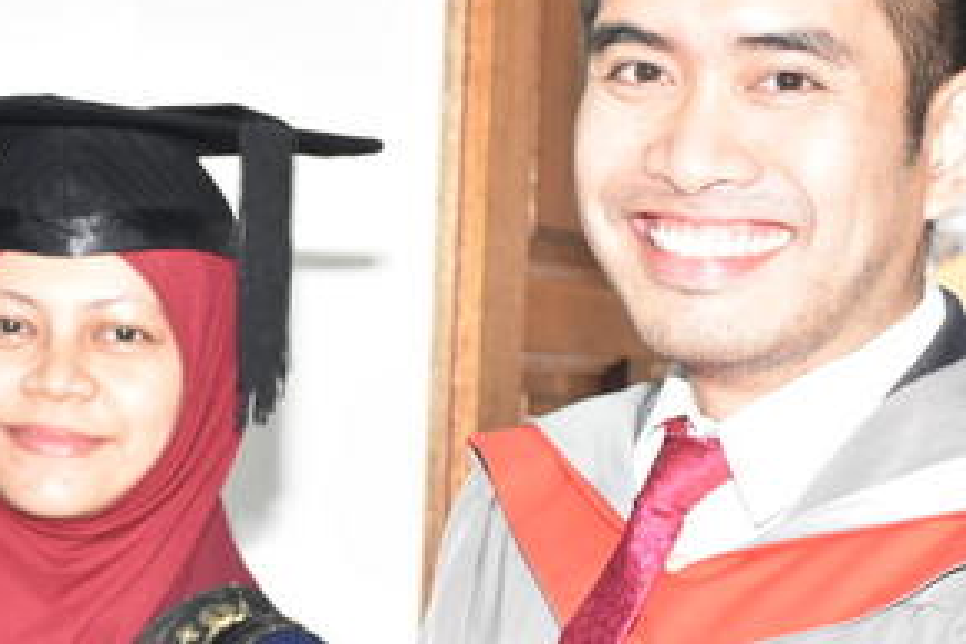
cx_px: 461
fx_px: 3874
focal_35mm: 144
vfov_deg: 9.5
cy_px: 362
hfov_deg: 14.2
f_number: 6.3
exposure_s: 1/250
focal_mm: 35
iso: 1600
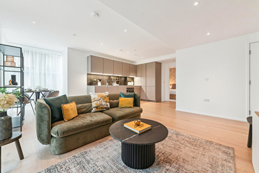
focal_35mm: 14
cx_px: 130
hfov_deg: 104.2
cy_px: 86
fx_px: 101
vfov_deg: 81.2
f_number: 11
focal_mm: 14
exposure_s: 1/5
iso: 500
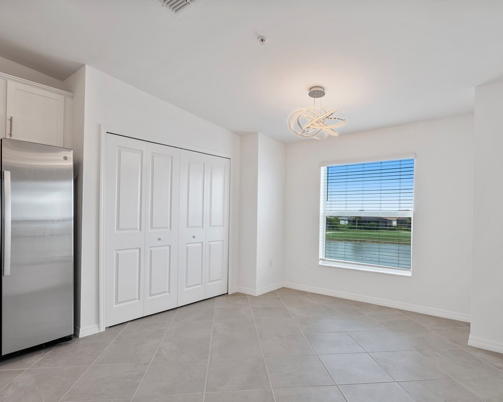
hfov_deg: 83.2
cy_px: 208
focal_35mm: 19
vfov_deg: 70.8
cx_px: 260
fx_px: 283
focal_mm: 16
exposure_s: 1/90
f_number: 8
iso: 640
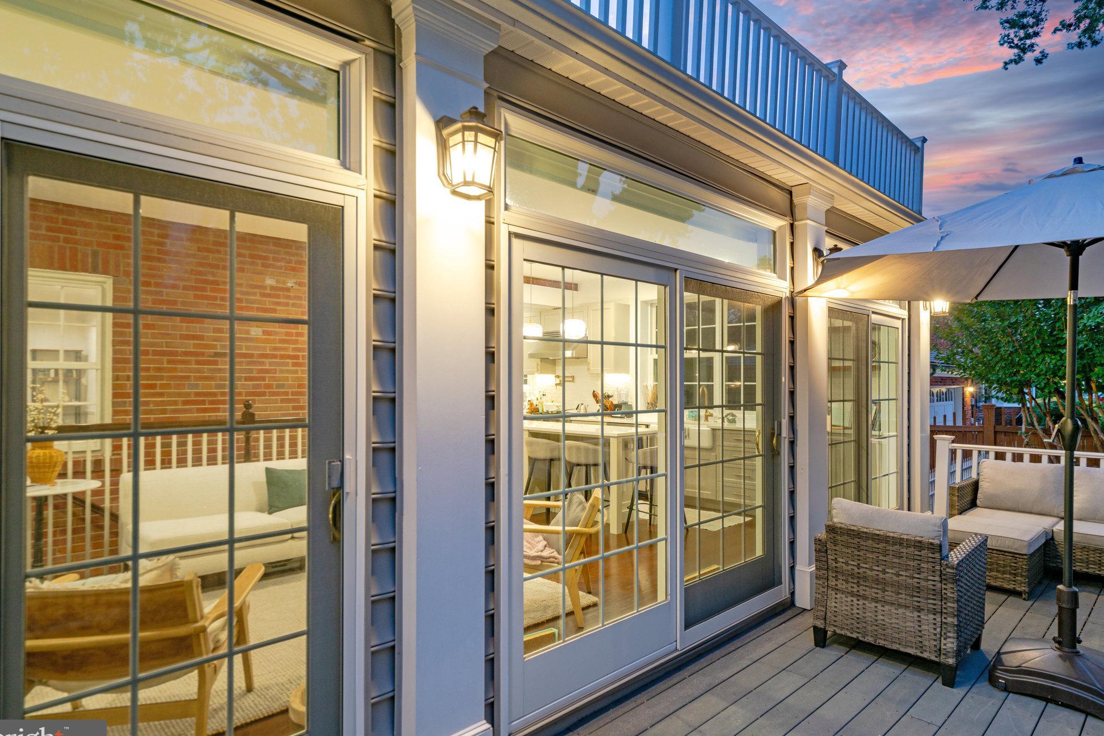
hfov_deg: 84.0
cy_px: 374
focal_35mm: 20
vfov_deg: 61.9
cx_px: 562
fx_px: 613
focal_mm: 19
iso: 250
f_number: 8
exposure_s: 1/1.67
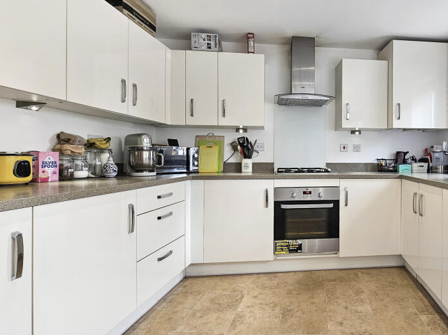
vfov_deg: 68.6
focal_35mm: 19
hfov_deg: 81.4
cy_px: 175
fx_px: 246
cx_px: 304
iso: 64
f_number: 2.2
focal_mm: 2.2
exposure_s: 1/50
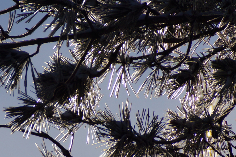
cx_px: 118
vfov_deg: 3.7
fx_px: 2458
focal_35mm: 375
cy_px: 78
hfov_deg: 5.5
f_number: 7.1
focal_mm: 250
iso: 100
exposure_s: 1/400
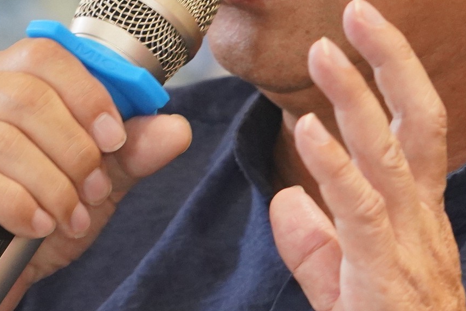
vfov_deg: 1.4
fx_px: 12922
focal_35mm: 998
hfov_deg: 2.1
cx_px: 25
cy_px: 203
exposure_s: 1/160
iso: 2000
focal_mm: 166
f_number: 4
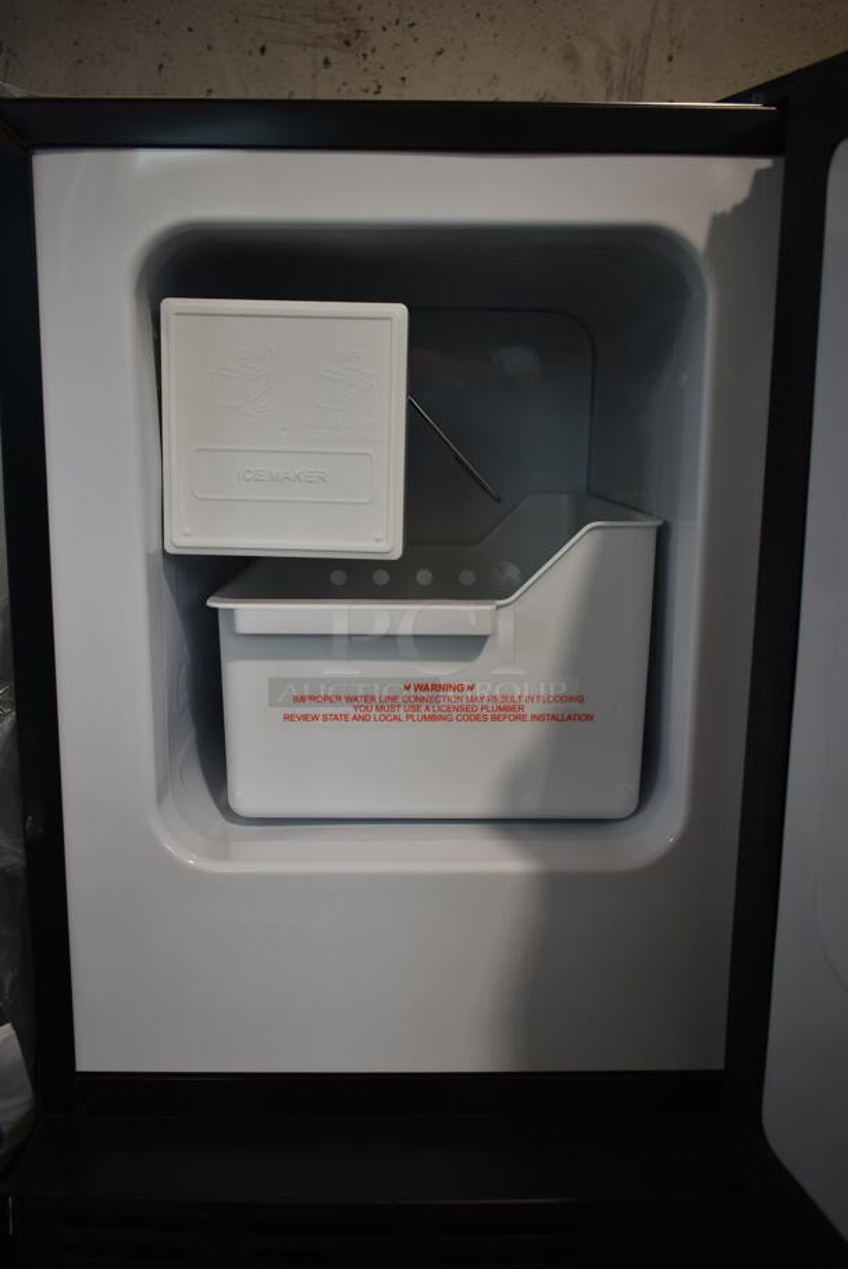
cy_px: 634
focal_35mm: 30
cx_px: 424
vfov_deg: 61.9
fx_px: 1058
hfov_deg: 43.7
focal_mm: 20
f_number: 3.8
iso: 180
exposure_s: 1/30
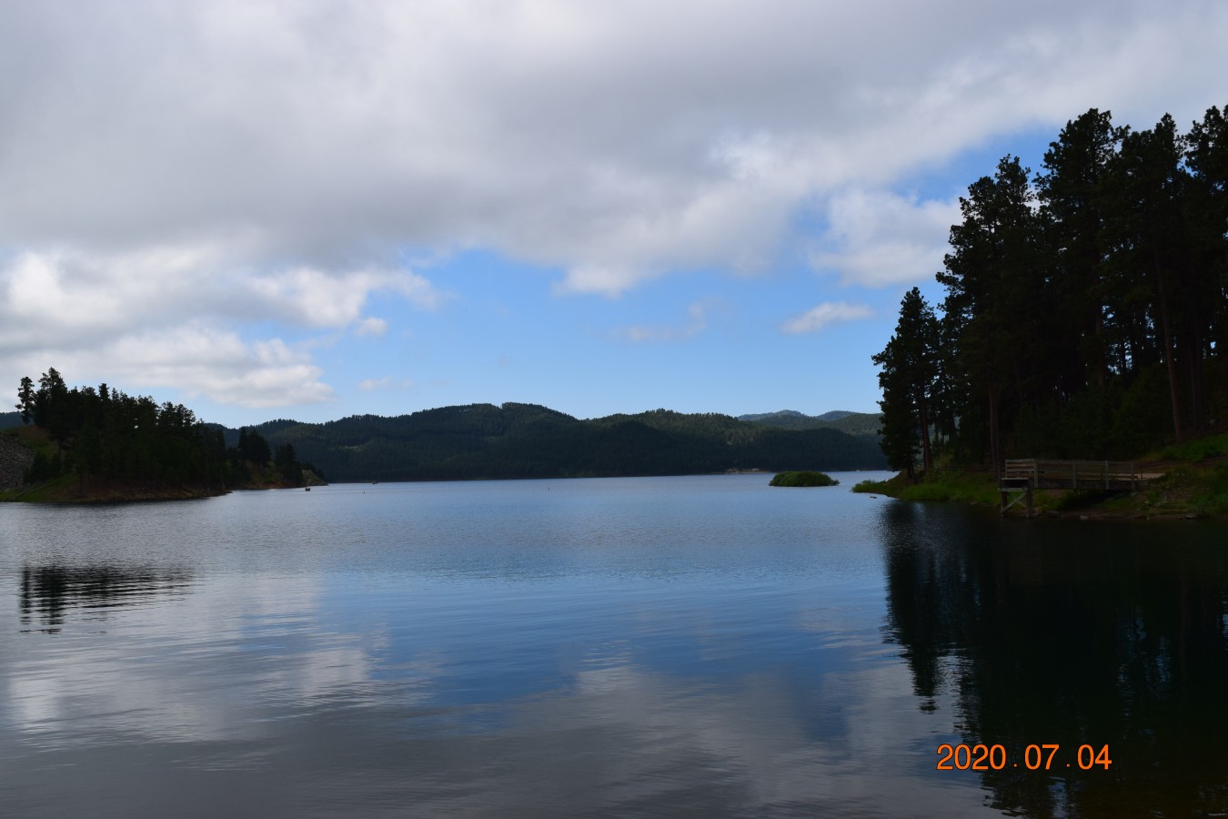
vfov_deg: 40.0
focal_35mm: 33
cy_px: 410
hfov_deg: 57.2
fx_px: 1126
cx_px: 614
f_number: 11
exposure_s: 1/500
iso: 360
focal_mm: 22
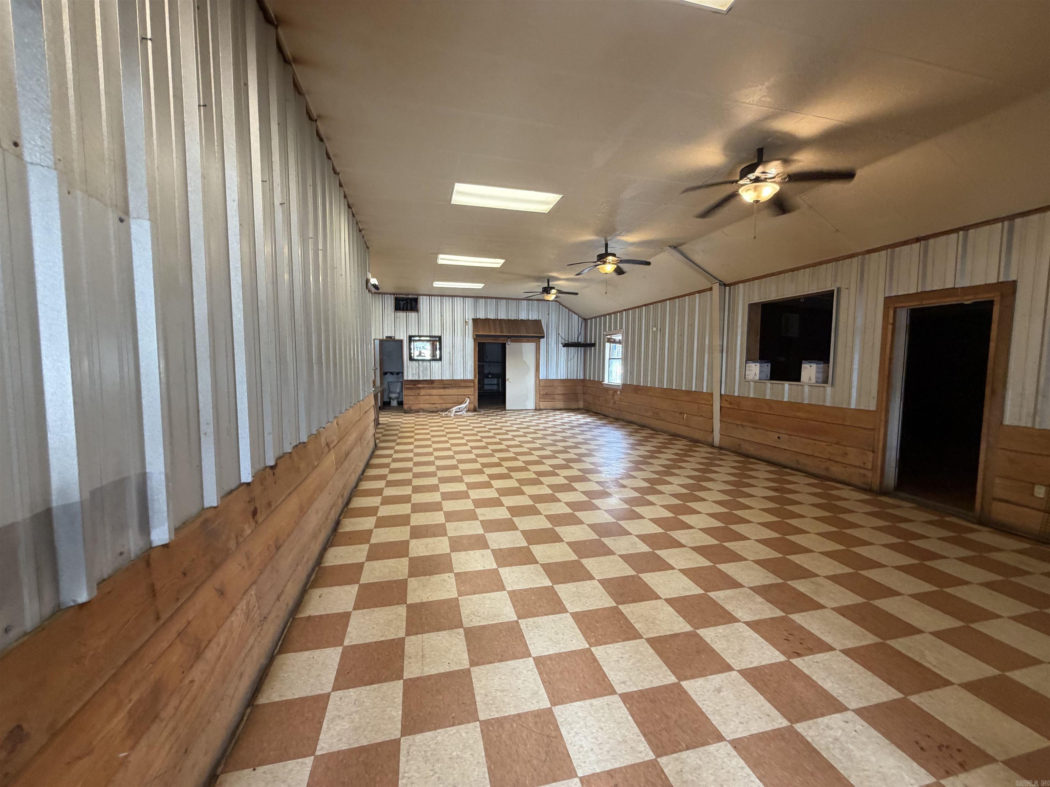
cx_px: 525
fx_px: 425
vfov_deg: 85.7
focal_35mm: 14
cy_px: 394
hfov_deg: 102.1
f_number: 2.2
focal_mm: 2.22
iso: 200
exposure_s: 1/61
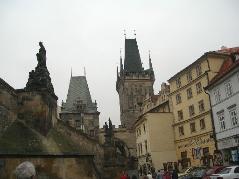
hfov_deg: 49.0
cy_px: 90
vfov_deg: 37.7
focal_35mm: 38
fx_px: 262
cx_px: 120
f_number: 2.8
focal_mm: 5.8
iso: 50
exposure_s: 1/39.8
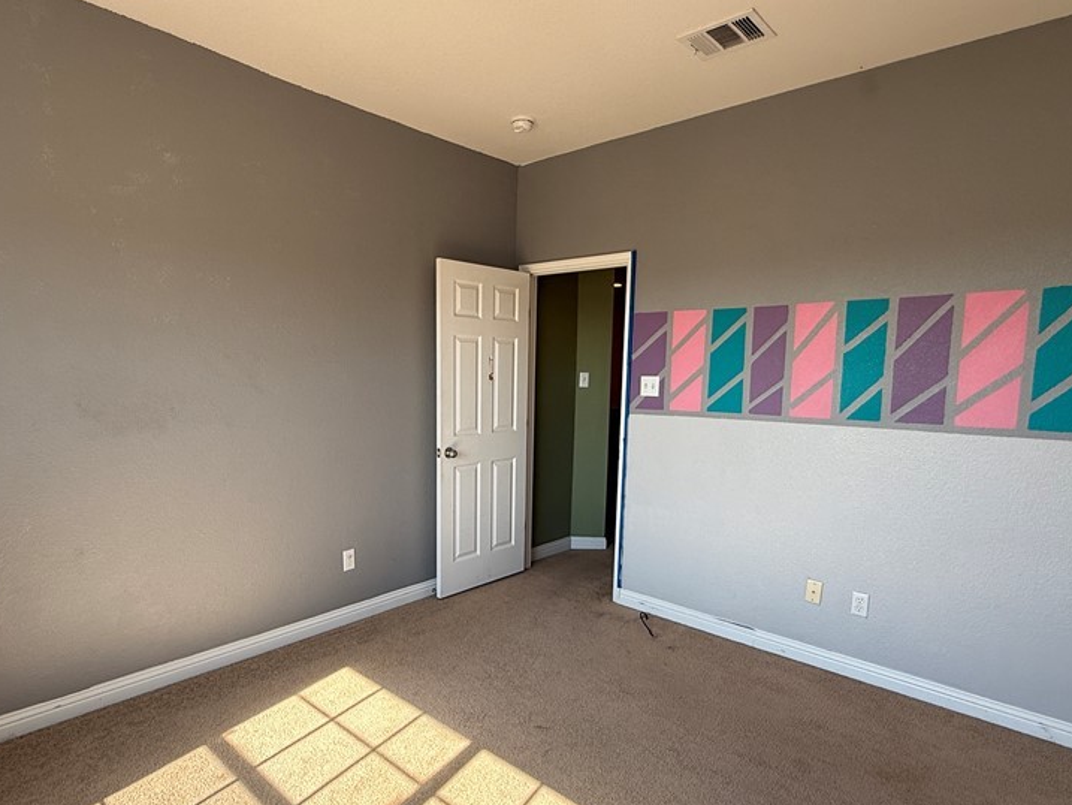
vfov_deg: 65.7
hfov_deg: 81.7
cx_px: 507
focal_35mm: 20
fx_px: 619
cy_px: 455
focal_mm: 2.22
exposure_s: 1/193
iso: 64
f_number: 2.2
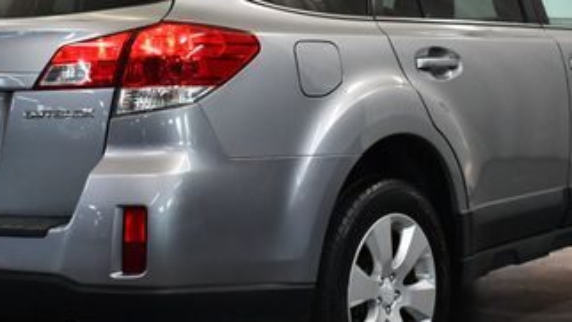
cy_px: 121
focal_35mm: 100
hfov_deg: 21.4
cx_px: 265
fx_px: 1516
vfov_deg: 12.1
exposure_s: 1/160
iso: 800
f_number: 3.8
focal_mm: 24
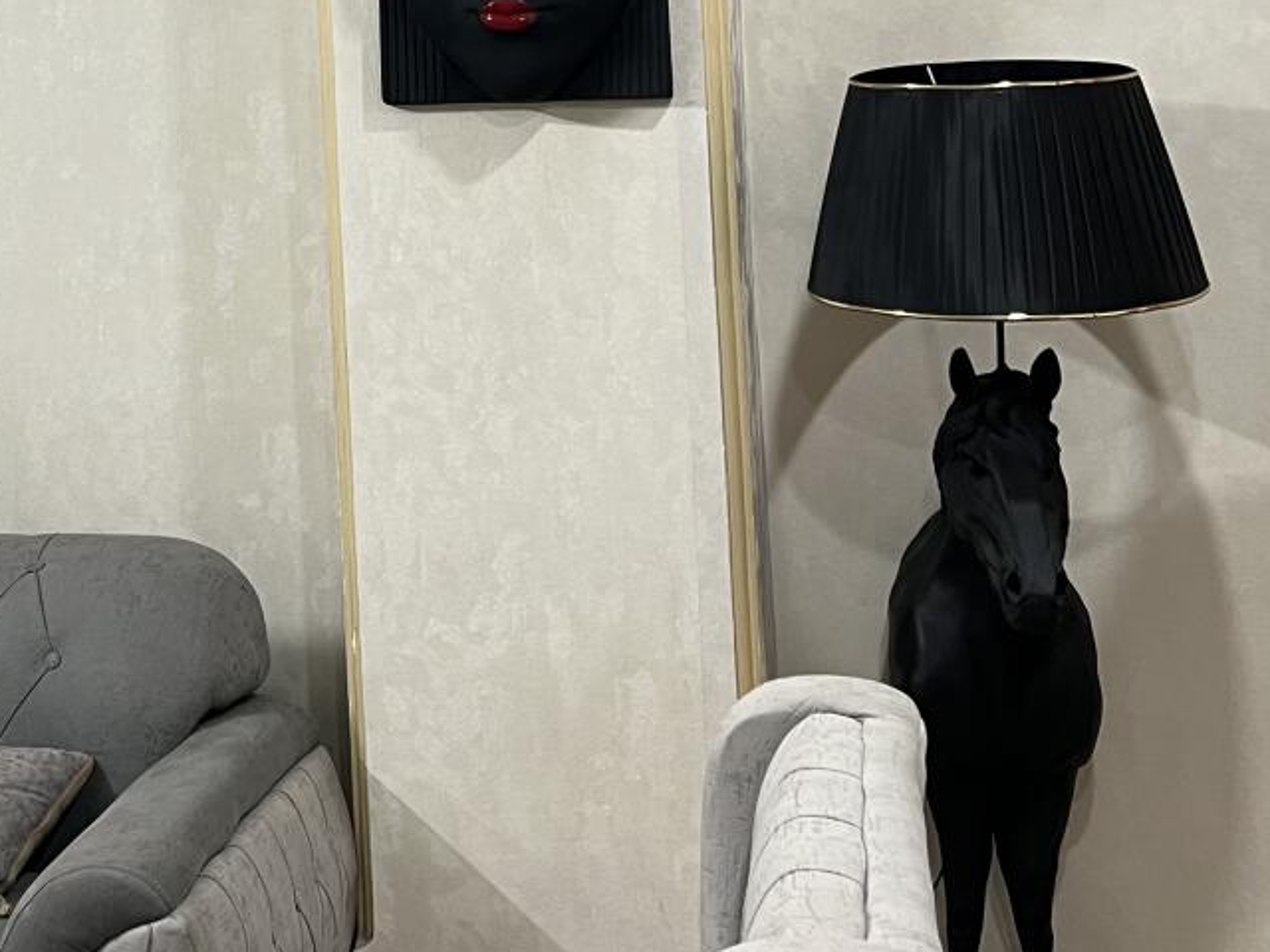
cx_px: 145
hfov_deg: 28.7
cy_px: -8
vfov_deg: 21.7
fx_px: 2385
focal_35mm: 65
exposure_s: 1/50
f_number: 1.5
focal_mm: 5.7
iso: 80
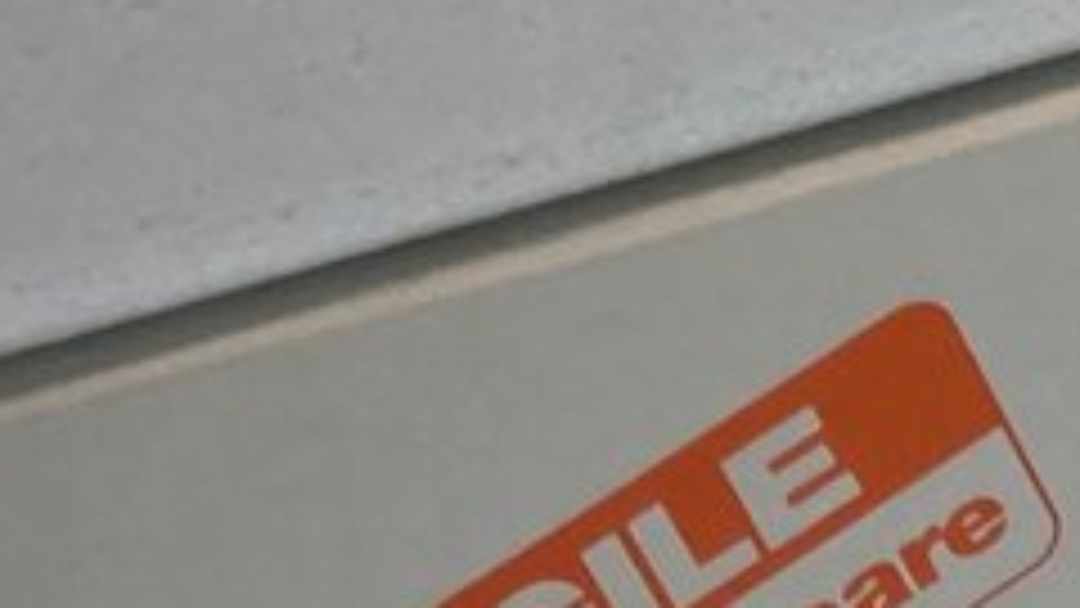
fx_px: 5498
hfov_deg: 9.5
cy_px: -349
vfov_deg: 6.2
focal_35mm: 192
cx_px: 2932
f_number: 1.8
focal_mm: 3.99
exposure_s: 1/60
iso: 50
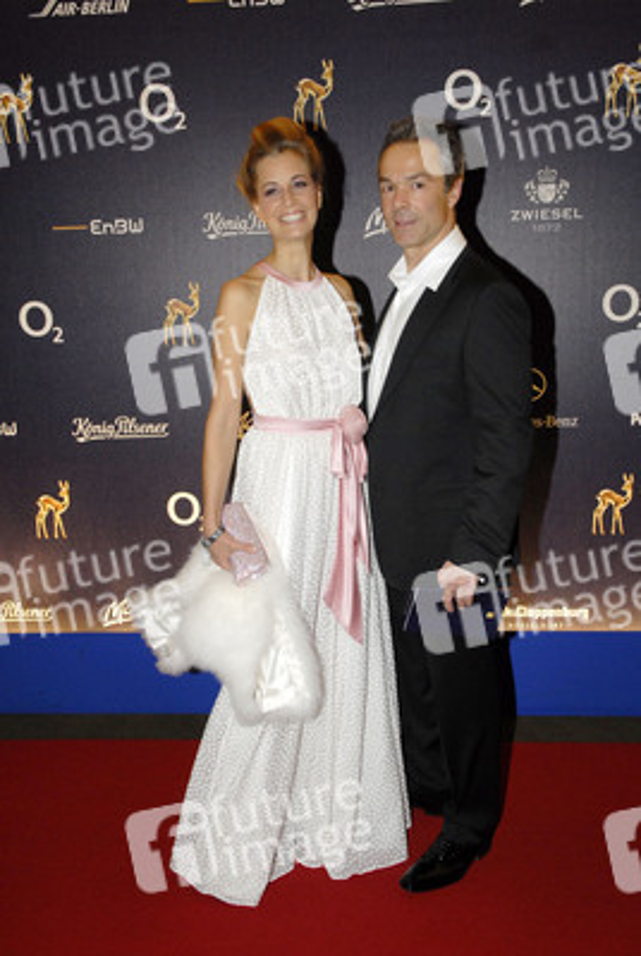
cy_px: 478
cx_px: 320
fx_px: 958
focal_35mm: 36
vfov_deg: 53.1
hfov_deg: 37.0
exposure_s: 1/125
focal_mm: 24
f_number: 6.3
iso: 500
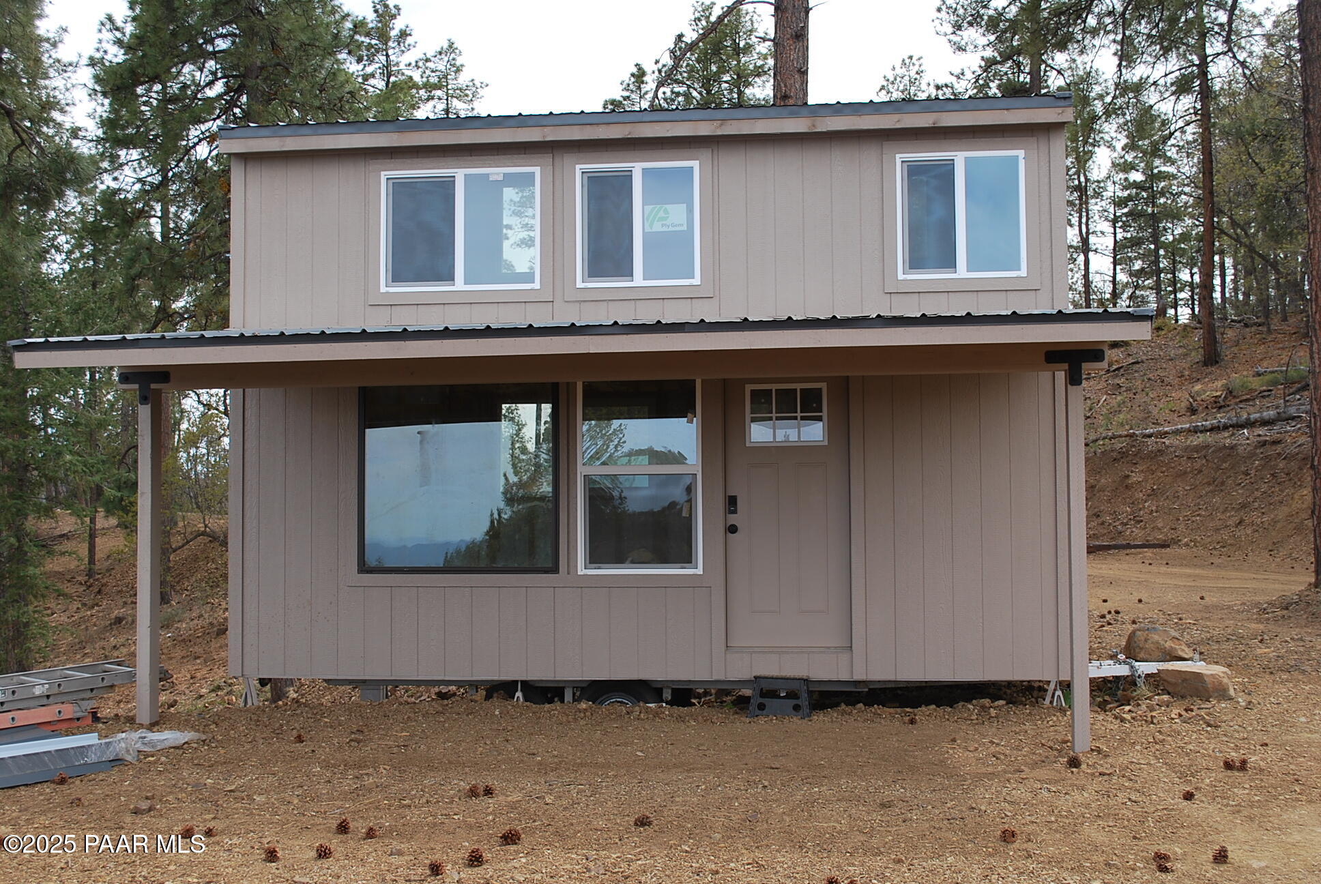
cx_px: 660
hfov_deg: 46.3
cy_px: 442
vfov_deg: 32.0
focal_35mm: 42
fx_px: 1543
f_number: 6.3
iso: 100
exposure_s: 1/160
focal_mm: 28
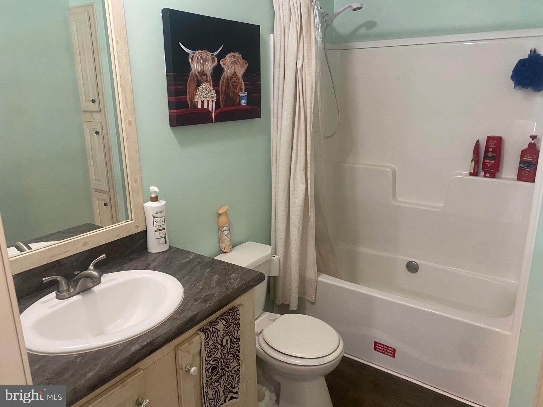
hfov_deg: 67.3
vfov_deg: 53.1
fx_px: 408
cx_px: 272
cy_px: 204
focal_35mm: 26
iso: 400
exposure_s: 1/60
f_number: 1.8
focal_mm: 4.25
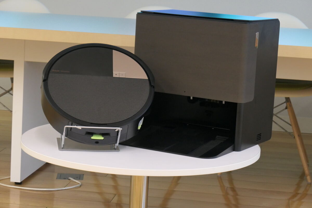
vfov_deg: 13.6
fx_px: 875
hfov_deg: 20.2
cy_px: 104
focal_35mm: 101
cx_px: 156
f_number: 5.3
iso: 1600
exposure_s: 1/50
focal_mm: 37
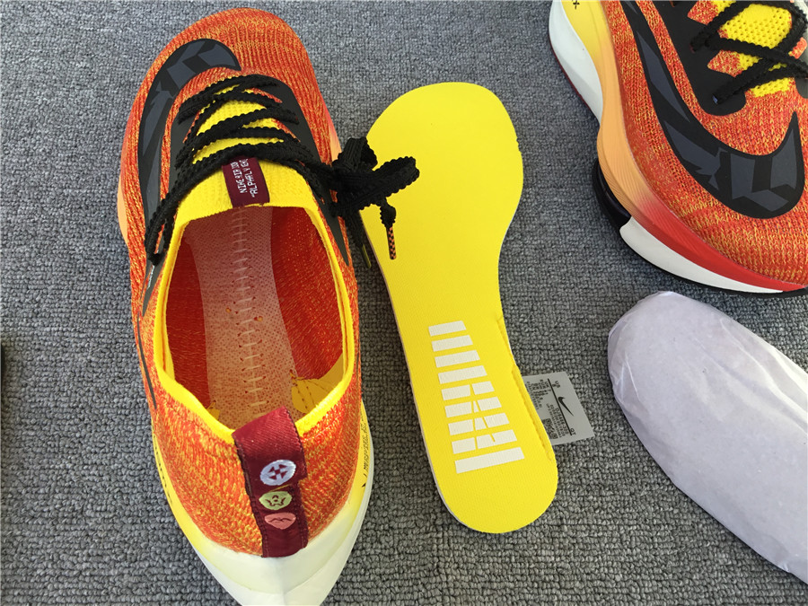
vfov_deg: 45.4
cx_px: 404
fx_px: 724
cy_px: 303
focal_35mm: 31
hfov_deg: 58.4
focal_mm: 3.3
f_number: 2.4
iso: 25
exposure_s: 1/182
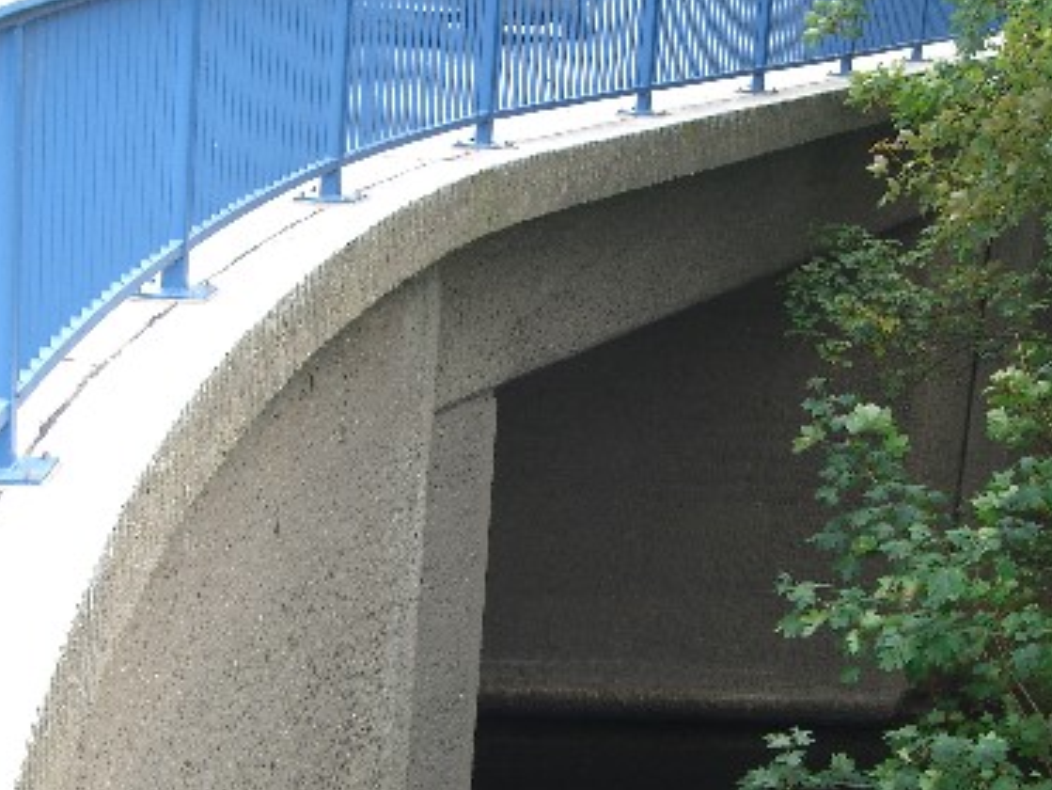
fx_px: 2706
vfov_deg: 16.6
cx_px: 534
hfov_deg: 22.0
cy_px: 515
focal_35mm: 89
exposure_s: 1/80
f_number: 3.6
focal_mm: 11.8
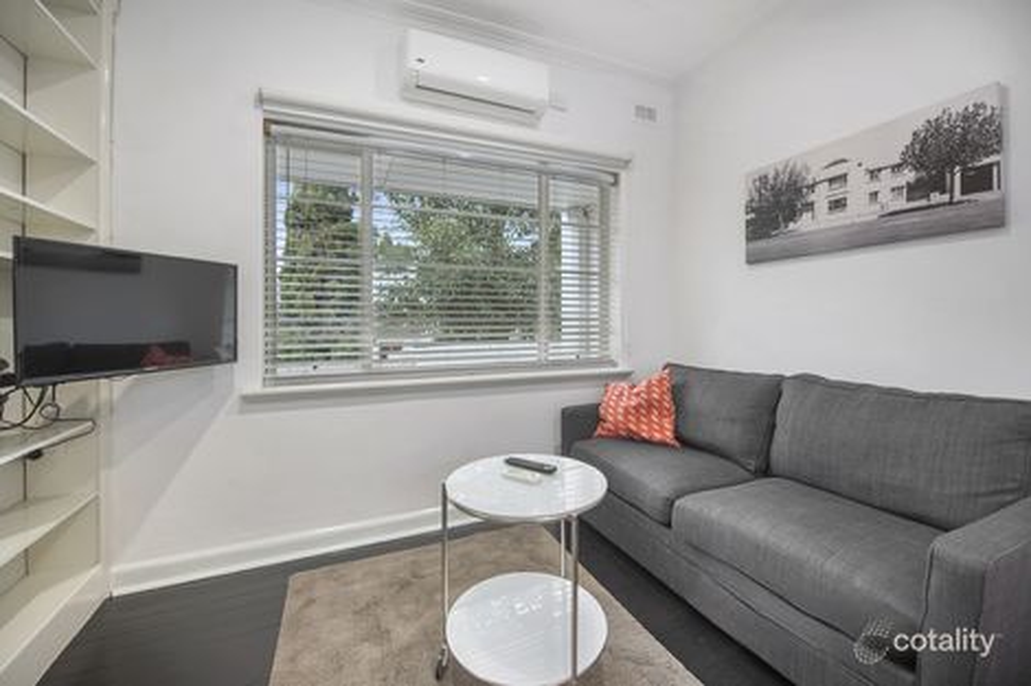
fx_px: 401
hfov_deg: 104.3
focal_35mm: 14
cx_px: 516
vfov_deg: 81.2
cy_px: 343
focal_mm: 14
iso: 200
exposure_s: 1/25
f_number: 4.5
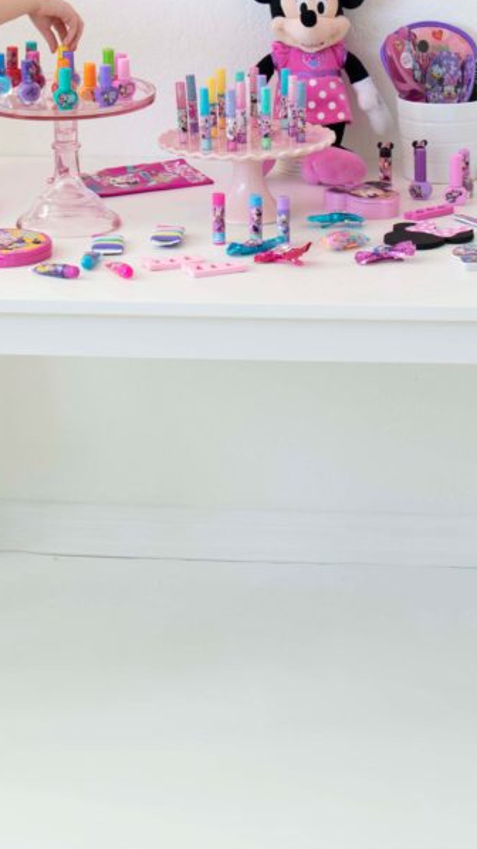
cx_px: 231
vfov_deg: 19.7
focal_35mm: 106
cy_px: 51
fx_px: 2386
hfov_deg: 11.4
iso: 200
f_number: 3.5
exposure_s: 1/50
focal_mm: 35
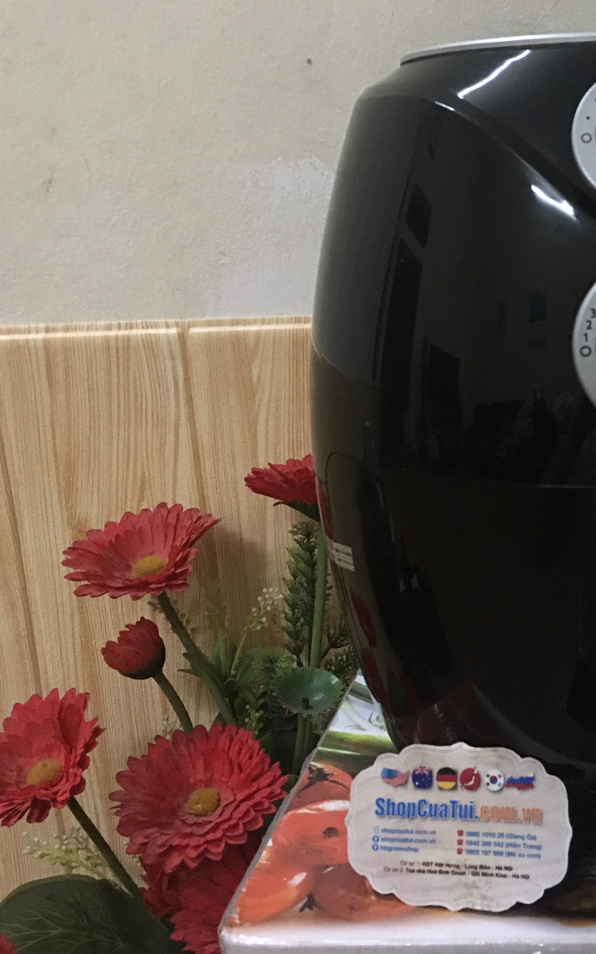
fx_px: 1092
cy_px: 476
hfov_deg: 28.8
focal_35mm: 42
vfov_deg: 47.2
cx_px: 586
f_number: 2.2
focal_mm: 4.15
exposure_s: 1/10
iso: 80
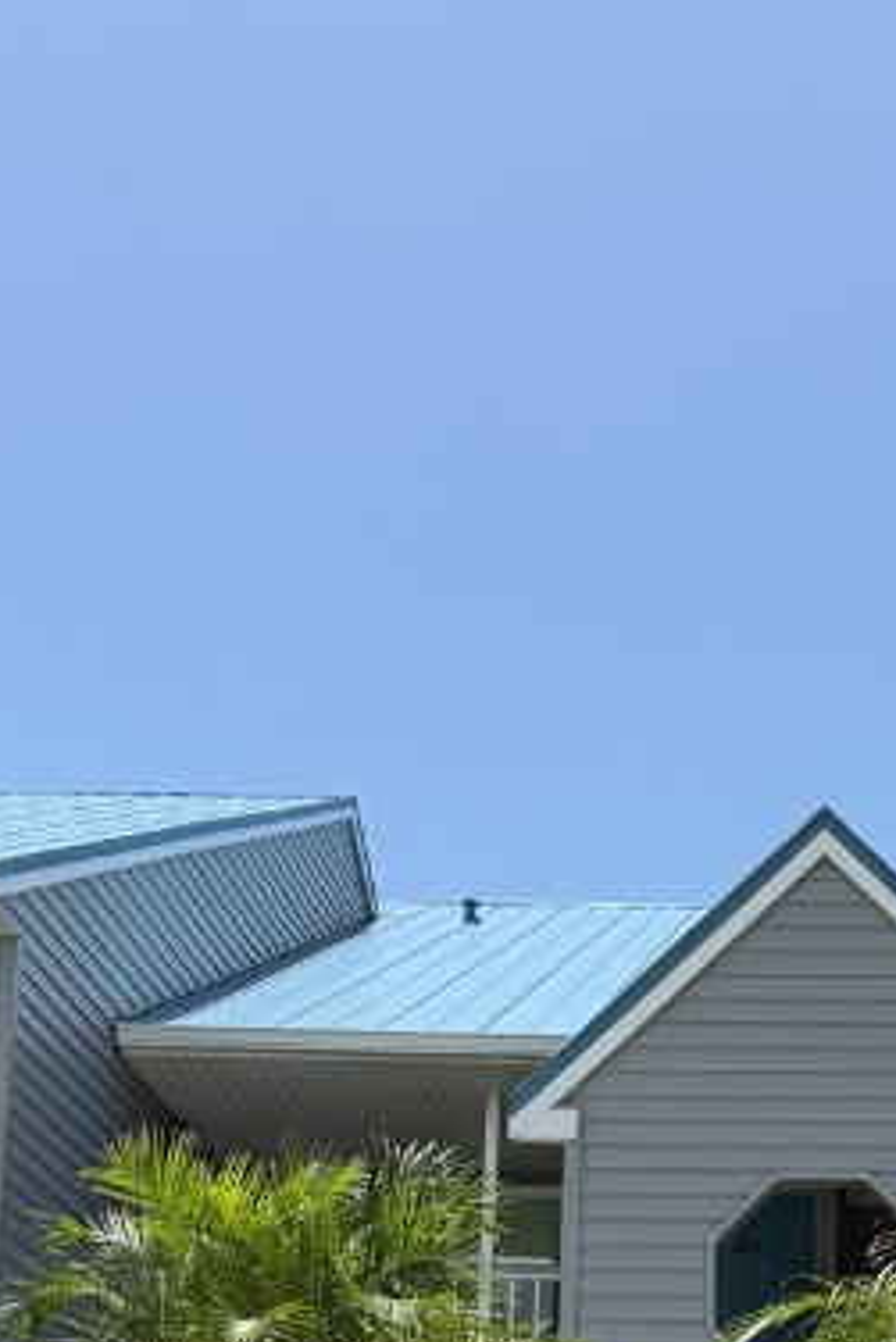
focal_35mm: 68
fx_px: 2536
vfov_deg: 28.0
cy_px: 1310
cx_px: 817
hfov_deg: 19.6
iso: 80
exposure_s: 1/3584
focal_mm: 6.76
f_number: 1.78
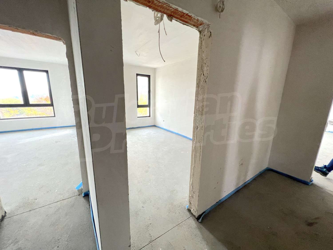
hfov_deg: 106.2
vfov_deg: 89.9
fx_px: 125
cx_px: 166
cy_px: 125
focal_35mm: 13
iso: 200
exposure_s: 1/121
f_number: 1.8
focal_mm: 1.57
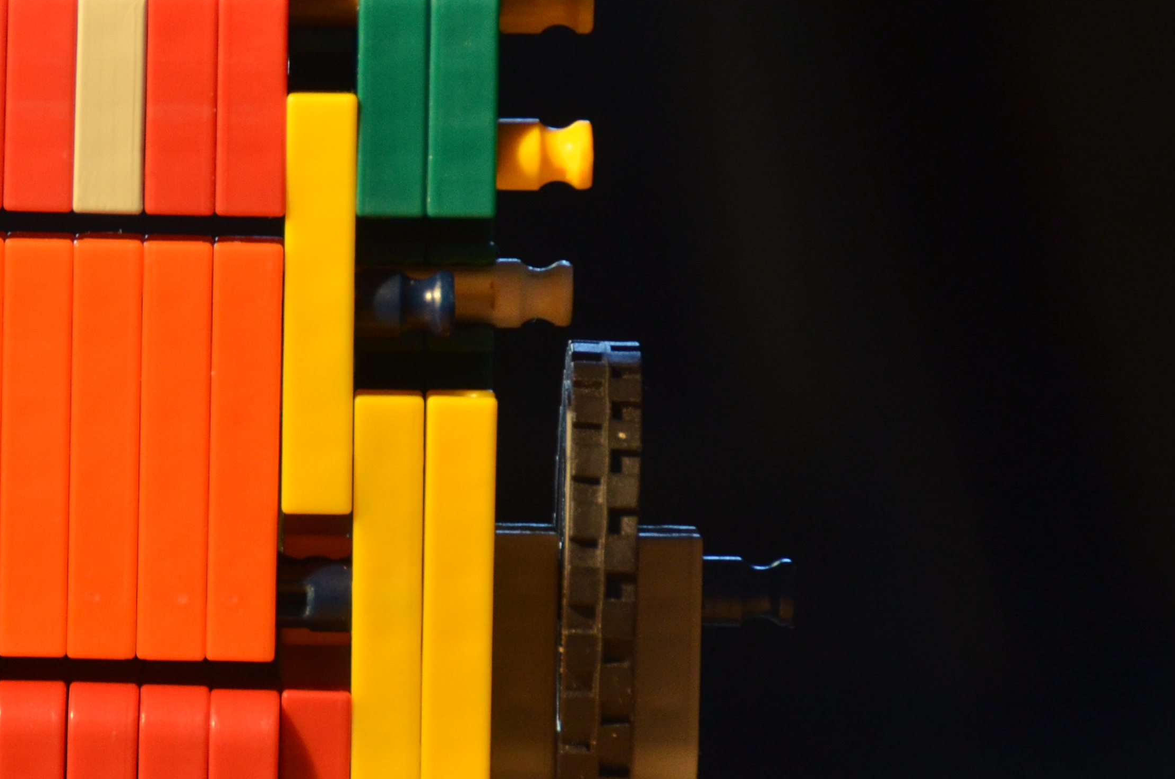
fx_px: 16319
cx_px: 118
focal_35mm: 501
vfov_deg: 2.7
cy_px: 337
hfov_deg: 4.1
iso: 800
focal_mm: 150
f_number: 5.6
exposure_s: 1/125
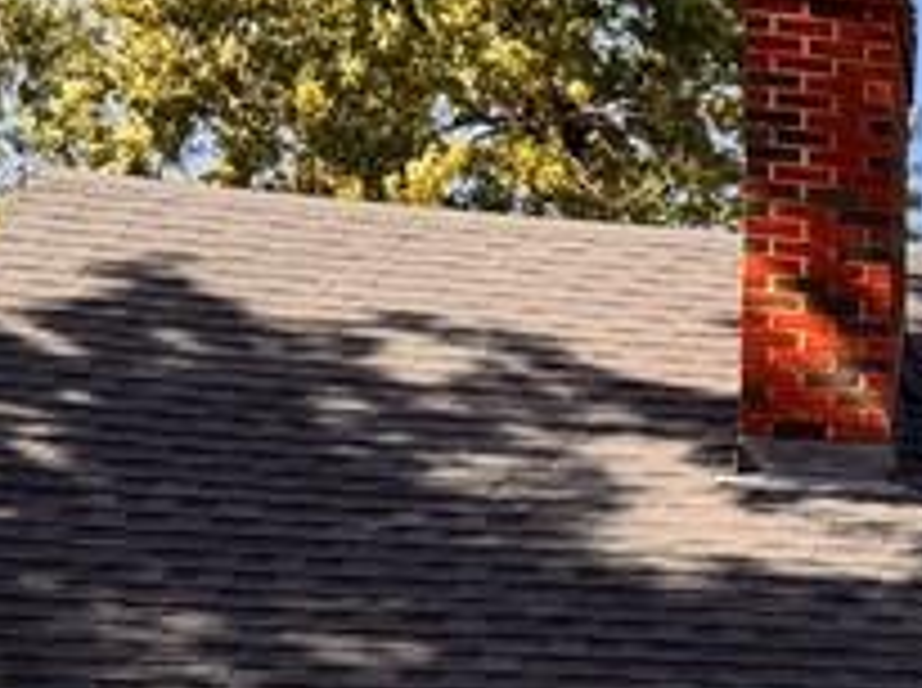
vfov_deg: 12.1
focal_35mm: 120
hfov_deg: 13.5
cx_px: 1959
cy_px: 803
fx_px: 3191
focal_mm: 6.76
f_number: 1.78
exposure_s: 1/1215
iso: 80
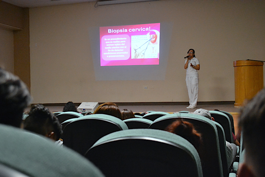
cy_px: 88
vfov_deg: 28.1
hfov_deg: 41.1
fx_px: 353
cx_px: 132
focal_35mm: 48
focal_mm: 32
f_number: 4.8
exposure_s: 1/30
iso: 3200
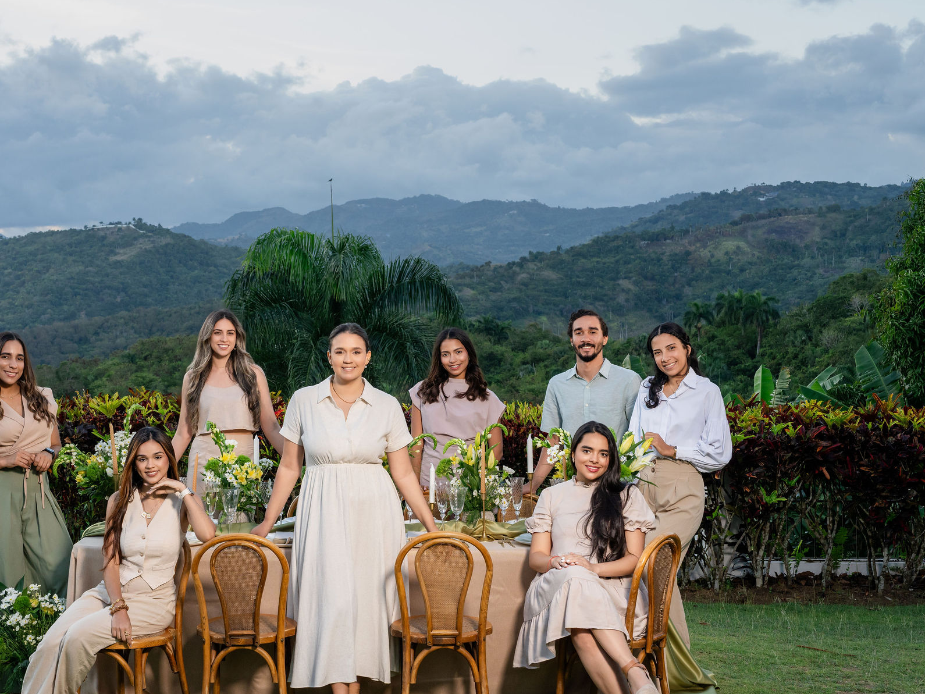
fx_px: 1390
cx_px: 335
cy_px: 395
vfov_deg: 28.0
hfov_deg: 36.6
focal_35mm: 52
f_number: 8
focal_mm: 42
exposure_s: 1/80
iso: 1000
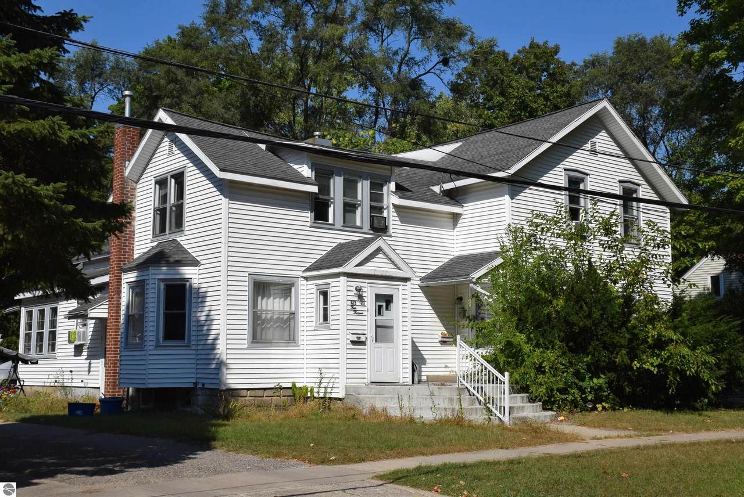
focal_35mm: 45
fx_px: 931
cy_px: 248
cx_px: 372
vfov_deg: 29.9
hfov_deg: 43.6
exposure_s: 1/500
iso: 200
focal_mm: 30
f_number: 11
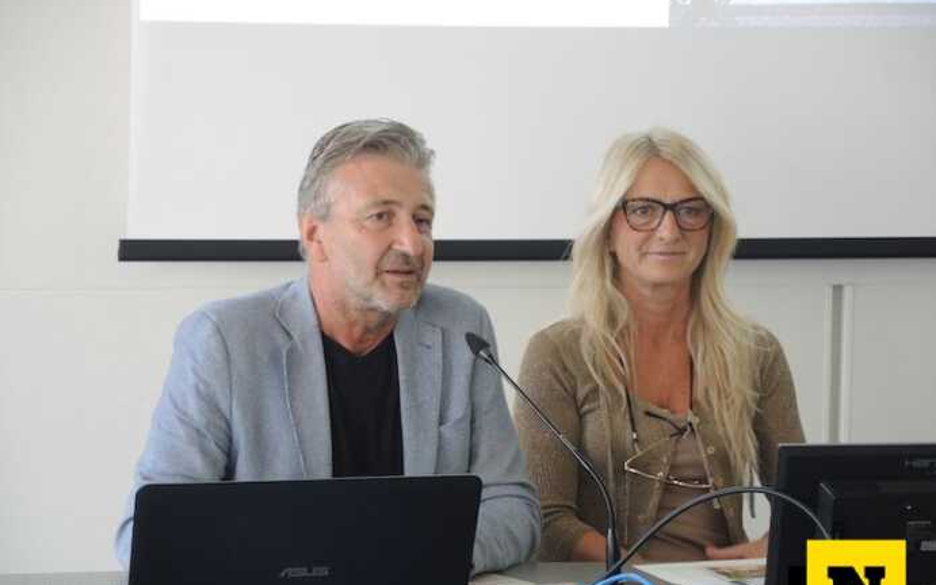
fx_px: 3189
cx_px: 470
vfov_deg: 10.5
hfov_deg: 16.7
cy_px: 328
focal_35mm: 125
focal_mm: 25
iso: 400
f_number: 3.5
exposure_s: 1/40
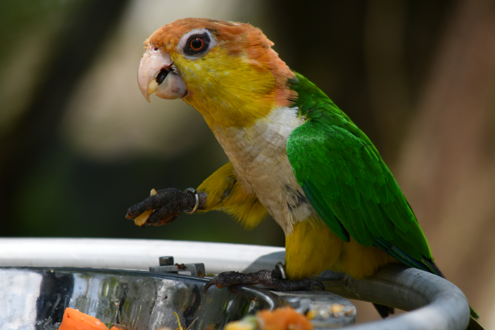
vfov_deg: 2.9
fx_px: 6585
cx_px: 277
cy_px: 189
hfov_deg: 4.3
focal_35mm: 479
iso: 200
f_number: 6.3
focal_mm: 270
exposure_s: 1/500
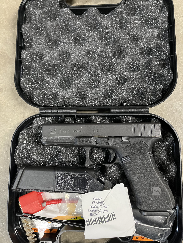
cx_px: 92
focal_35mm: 26
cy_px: 122
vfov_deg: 67.3
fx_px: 183
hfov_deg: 53.1
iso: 640
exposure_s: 1/40
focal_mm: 5.1
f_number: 1.6
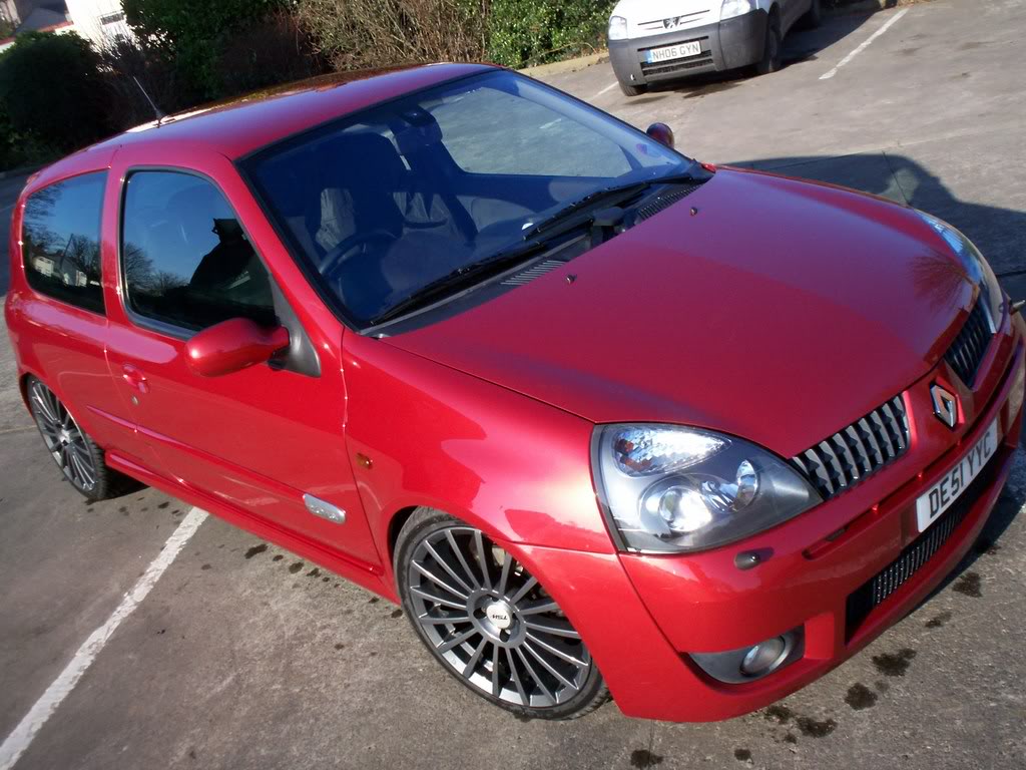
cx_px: 513
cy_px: 385
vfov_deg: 39.7
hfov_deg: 51.4
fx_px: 1067
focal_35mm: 36
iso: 100
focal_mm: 5.9
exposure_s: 1/346
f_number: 4.5
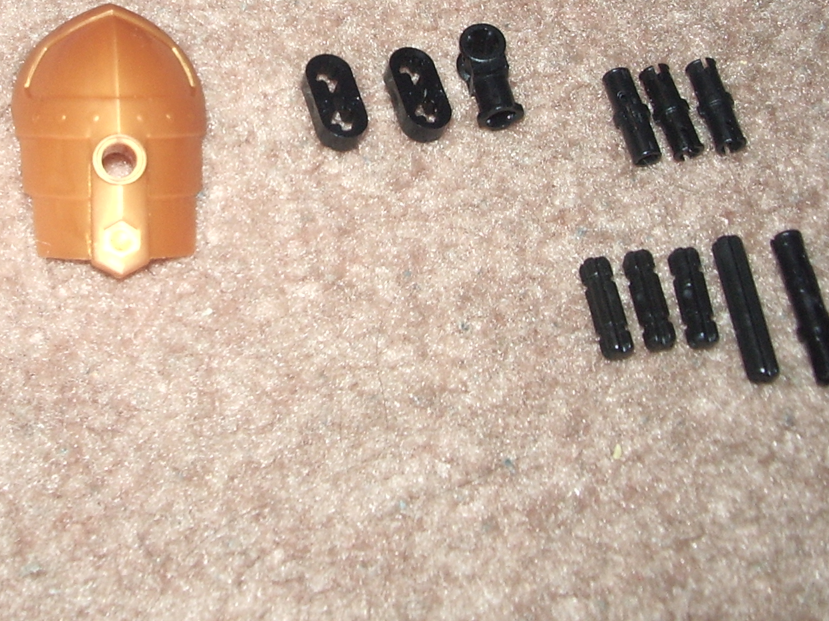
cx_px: 162
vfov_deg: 22.2
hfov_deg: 29.1
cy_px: 114
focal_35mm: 65
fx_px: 1556
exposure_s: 1/40
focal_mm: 5.8
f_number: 4.3
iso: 100
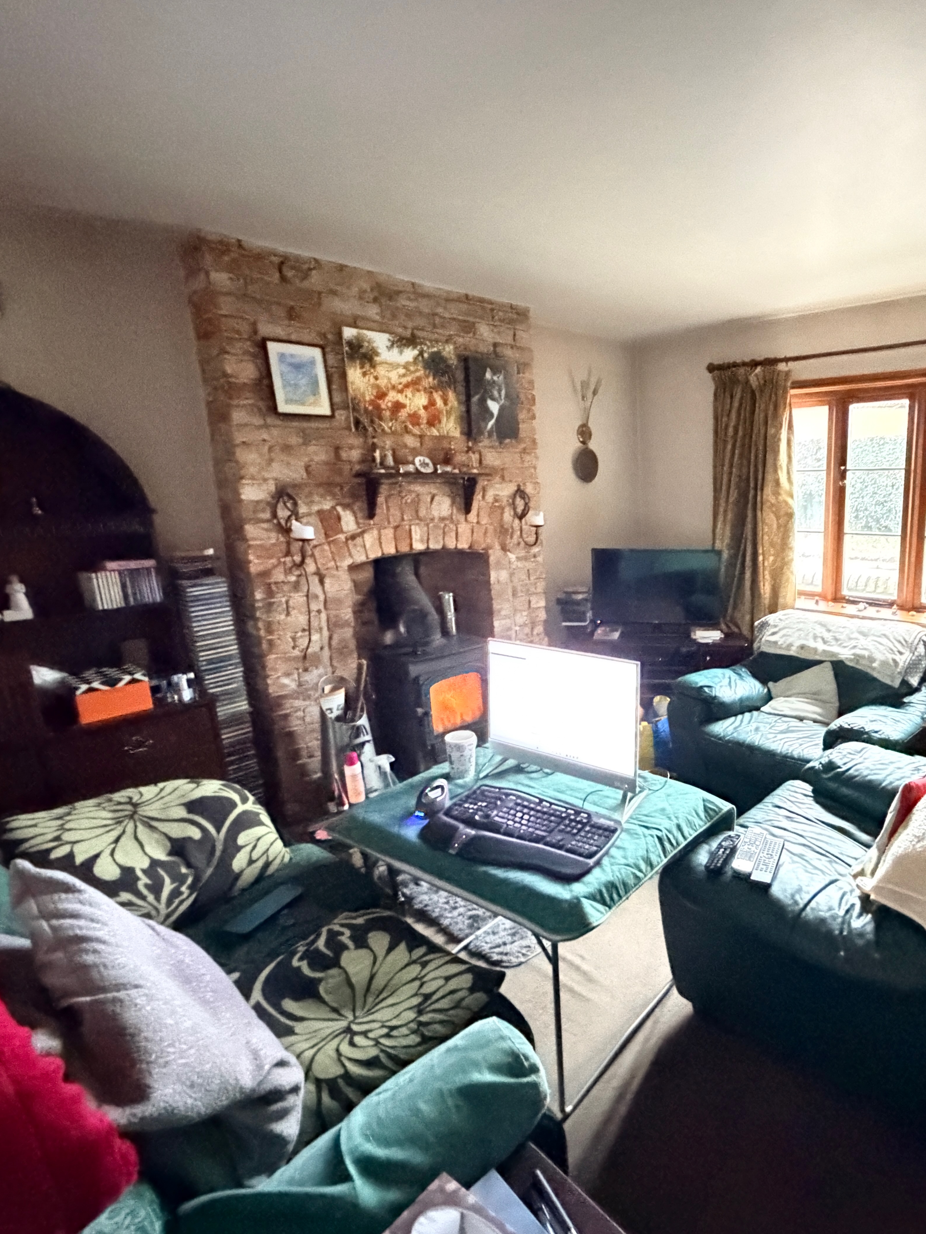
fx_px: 678
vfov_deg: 84.7
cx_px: 668
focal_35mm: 19
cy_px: 622
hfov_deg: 65.4
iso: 3200
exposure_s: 1/16
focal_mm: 2.22
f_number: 2.2
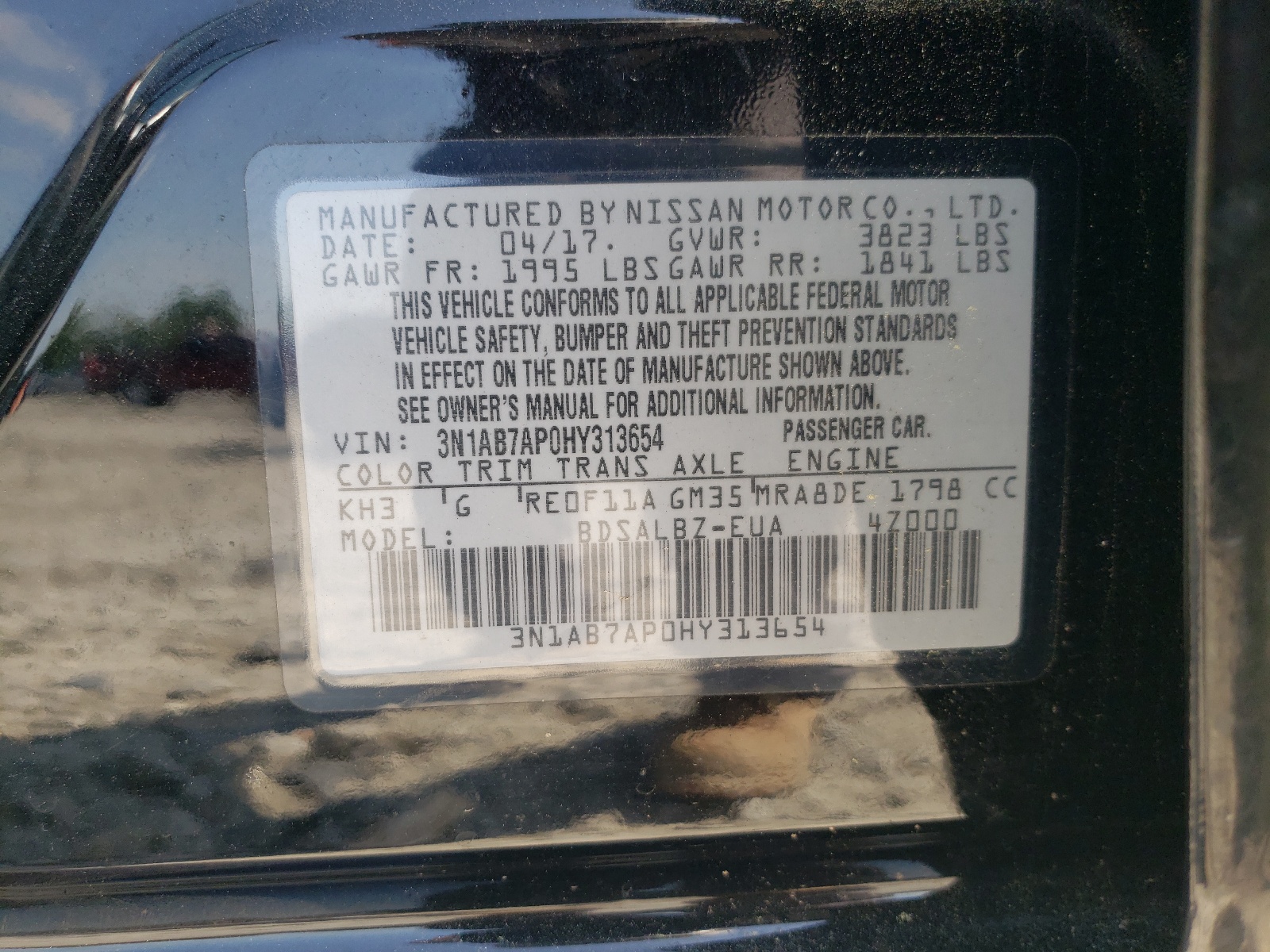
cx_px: 635
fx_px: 954
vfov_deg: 53.1
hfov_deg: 67.3
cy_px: 476
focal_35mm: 26
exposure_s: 1/400
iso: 50
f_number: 1.5
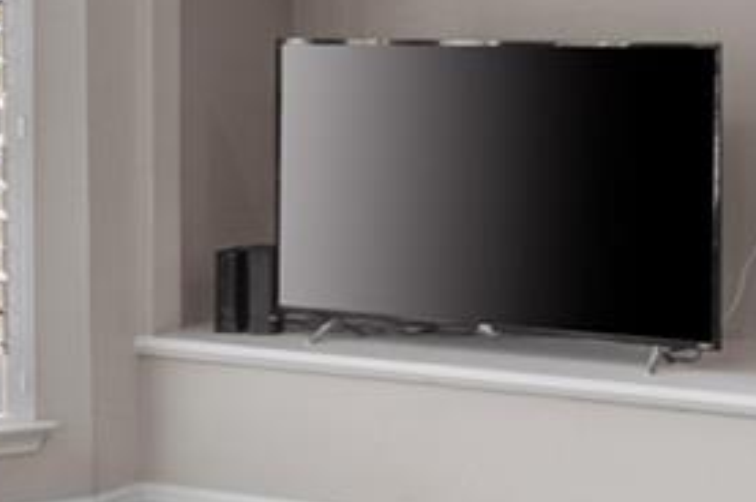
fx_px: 2328
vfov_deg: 12.2
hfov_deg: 18.4
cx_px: 352
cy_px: 56
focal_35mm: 111
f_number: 9
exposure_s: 1/4
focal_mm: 10
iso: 200
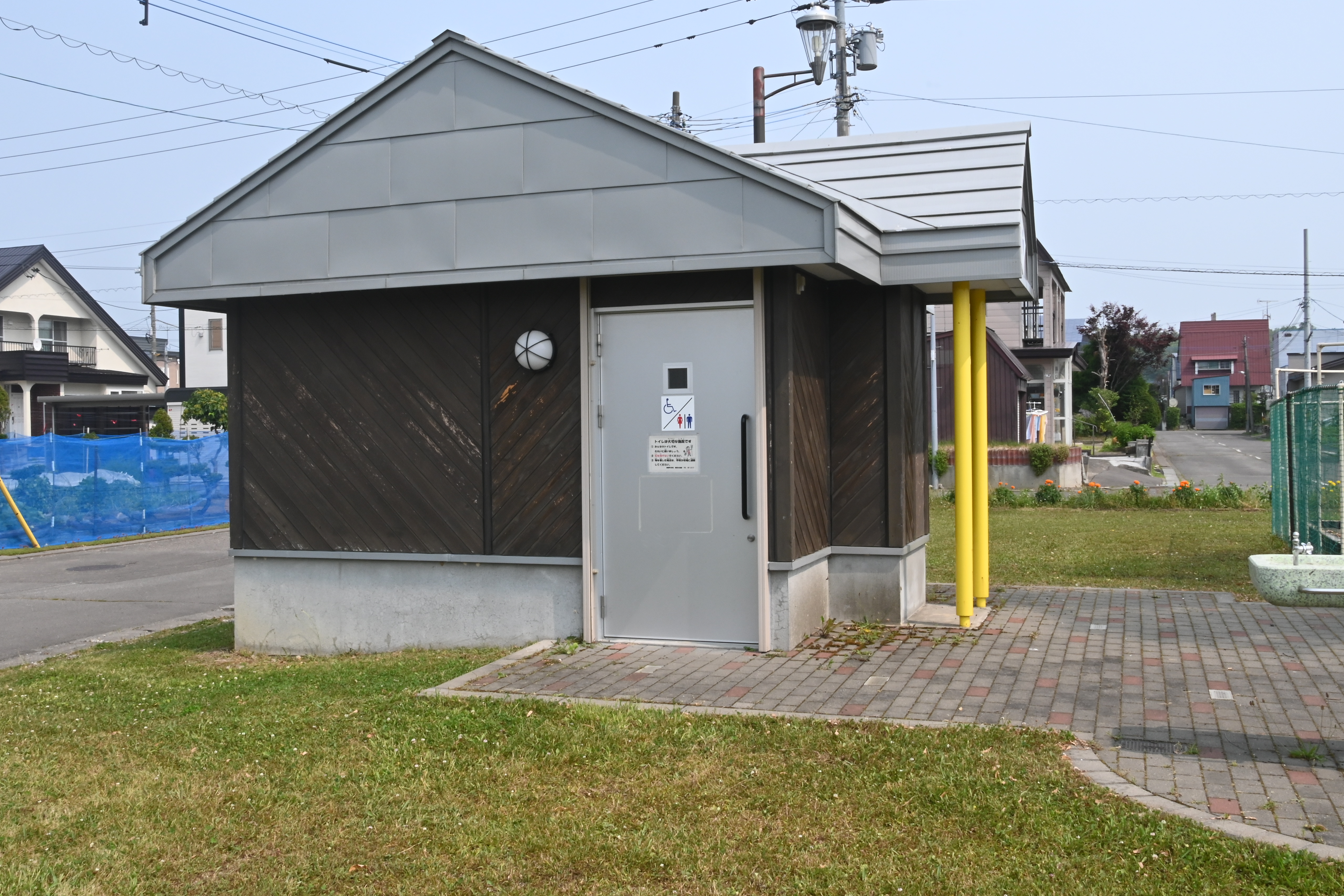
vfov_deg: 36.9
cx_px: 648
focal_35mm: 36
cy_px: 441
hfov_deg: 53.1
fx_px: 1344
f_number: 22
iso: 400
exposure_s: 1/100
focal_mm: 22
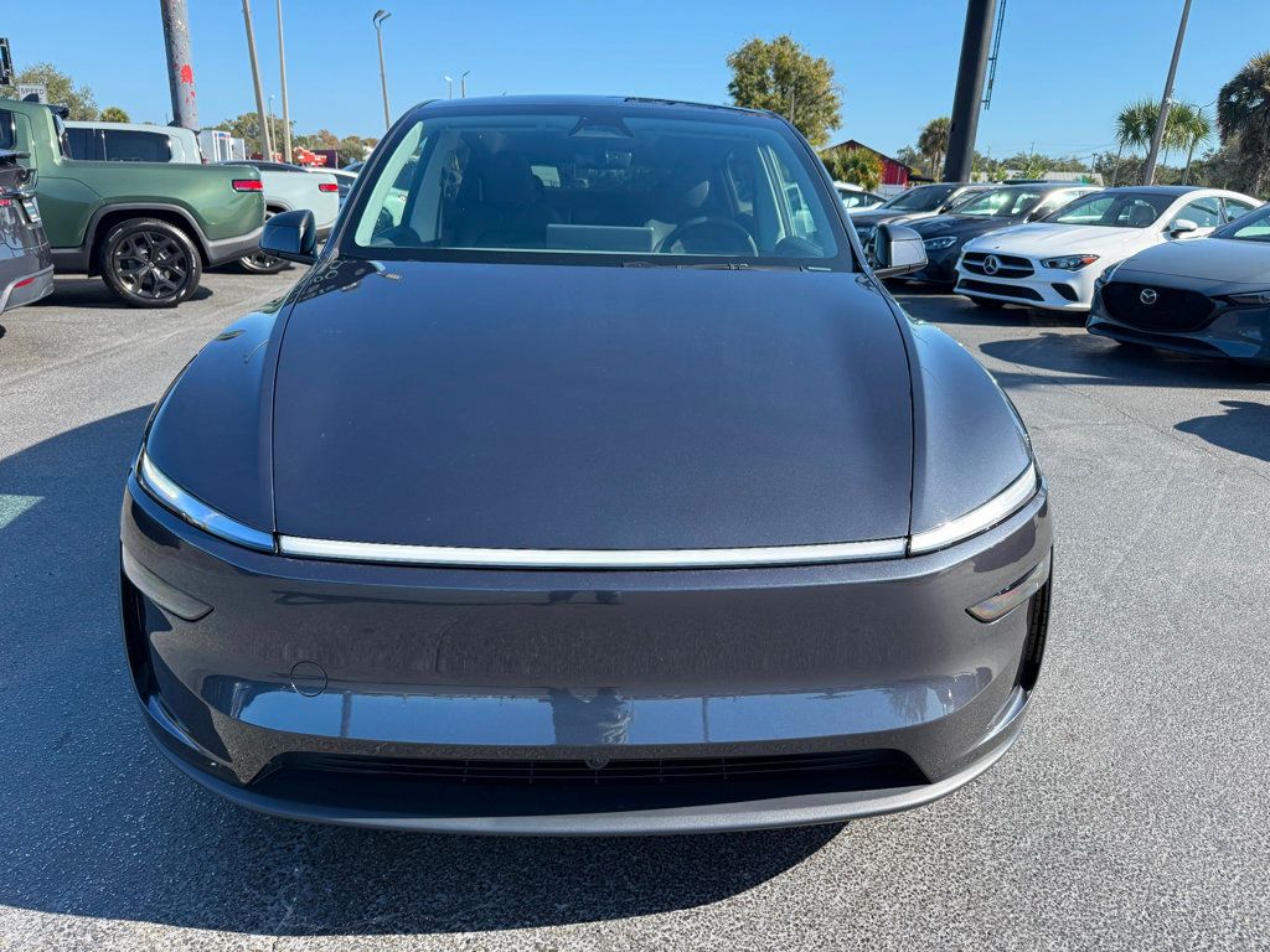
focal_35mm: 24
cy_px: 476
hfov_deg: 71.6
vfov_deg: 56.8
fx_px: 881
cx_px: 635
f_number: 1.78
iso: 100
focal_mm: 6.76
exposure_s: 1/1855
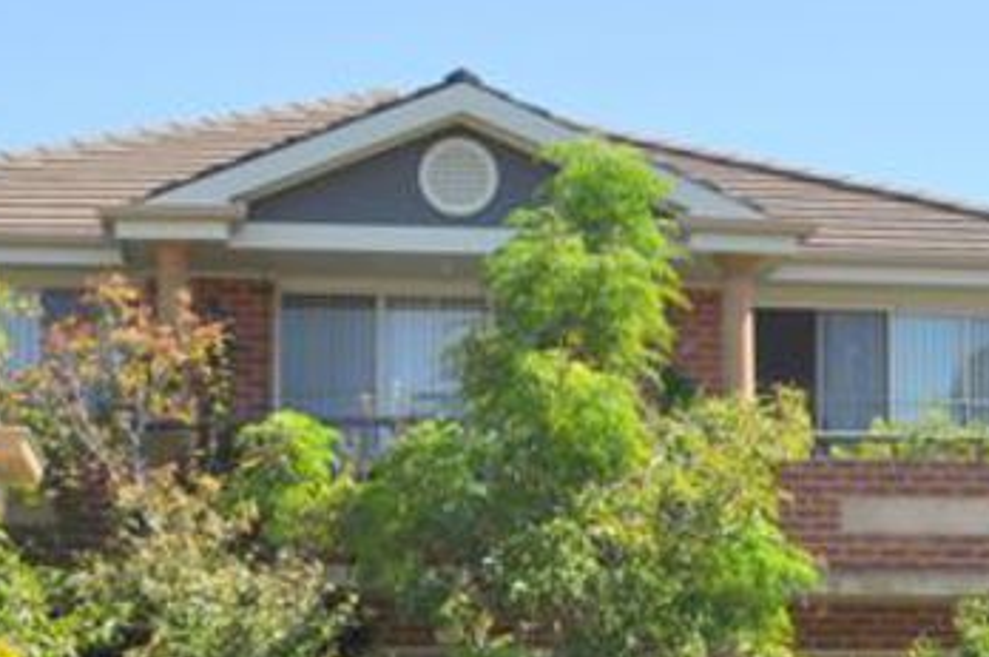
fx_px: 2771
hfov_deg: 20.2
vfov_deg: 13.4
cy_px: 565
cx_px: 651
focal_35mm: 101
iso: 200
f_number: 10
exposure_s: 1/200
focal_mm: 26
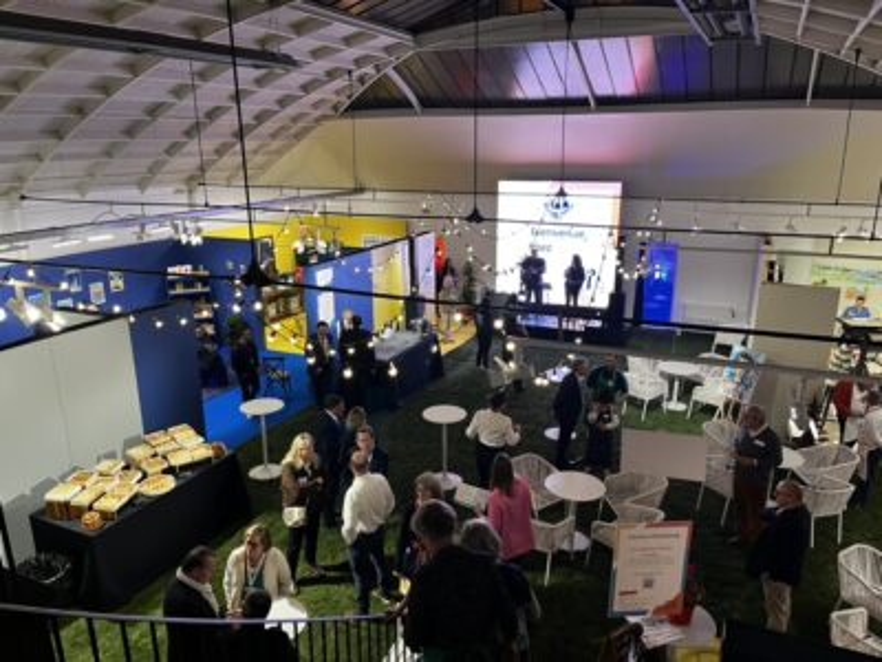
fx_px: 662
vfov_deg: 53.1
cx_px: 441
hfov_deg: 67.3
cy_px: 331
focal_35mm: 26
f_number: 1.6
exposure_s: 1/50
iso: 160
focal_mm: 5.1
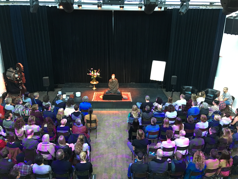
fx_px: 199
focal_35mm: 29
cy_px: 90
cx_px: 119
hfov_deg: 61.7
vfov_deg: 48.2
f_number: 2.2
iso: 80
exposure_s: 1/10
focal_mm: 4.15
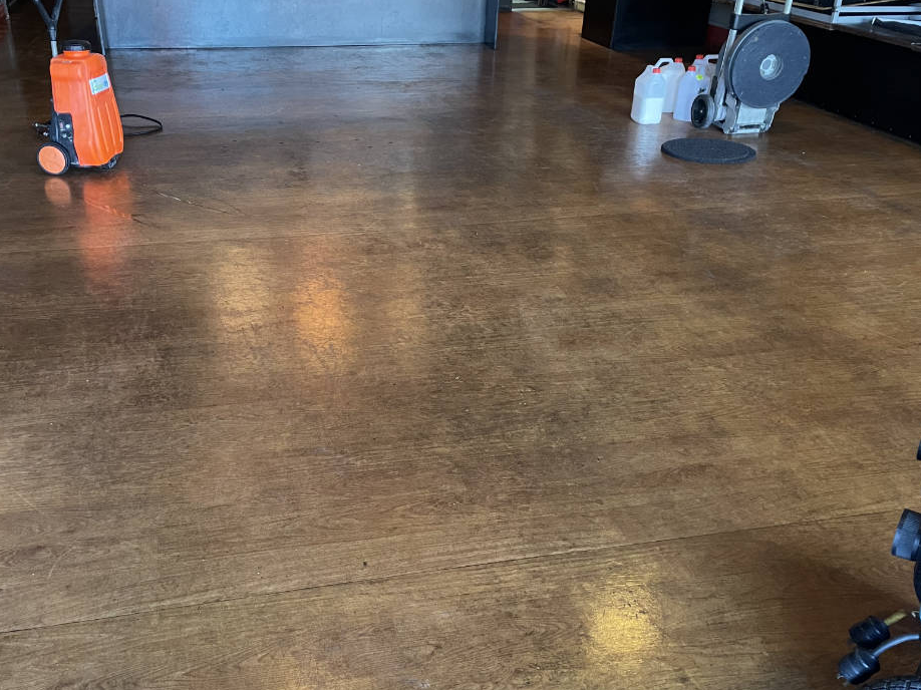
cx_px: 389
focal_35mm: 34
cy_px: 392
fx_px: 904
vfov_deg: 41.7
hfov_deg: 53.7
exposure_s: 1/33
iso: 400
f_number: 1.6
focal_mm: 4.2
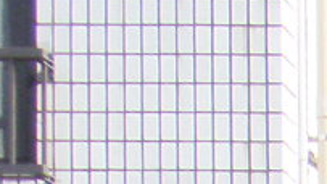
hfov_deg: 6.1
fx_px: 2756
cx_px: 1113
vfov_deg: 3.6
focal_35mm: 318
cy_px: 810
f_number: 3.5
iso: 64
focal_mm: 6.6
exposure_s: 1/500
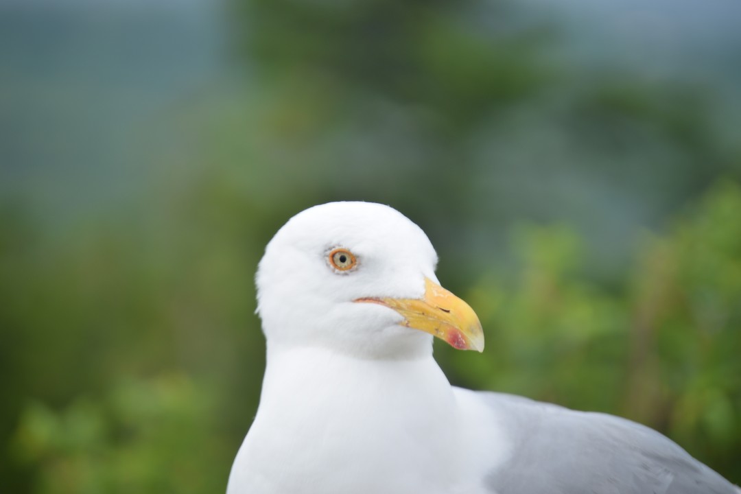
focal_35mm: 300
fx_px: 6175
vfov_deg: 4.6
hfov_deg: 6.9
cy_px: 247
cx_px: 370
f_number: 5.6
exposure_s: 1/250
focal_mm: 200
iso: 100
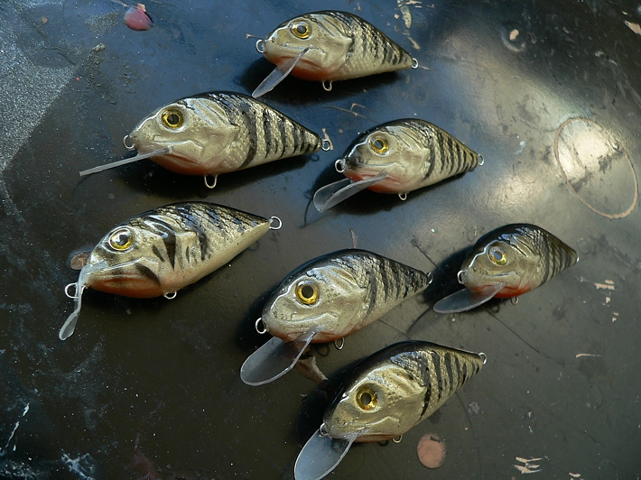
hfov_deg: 51.4
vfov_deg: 39.6
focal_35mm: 36
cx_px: 320
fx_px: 666
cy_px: 240
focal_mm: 6
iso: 100
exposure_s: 1/80
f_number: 2.8
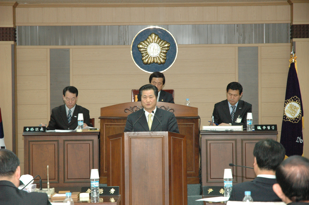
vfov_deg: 13.0
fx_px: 900
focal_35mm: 105
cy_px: 102
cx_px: 154
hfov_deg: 19.5
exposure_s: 1/60
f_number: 4.5
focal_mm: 70
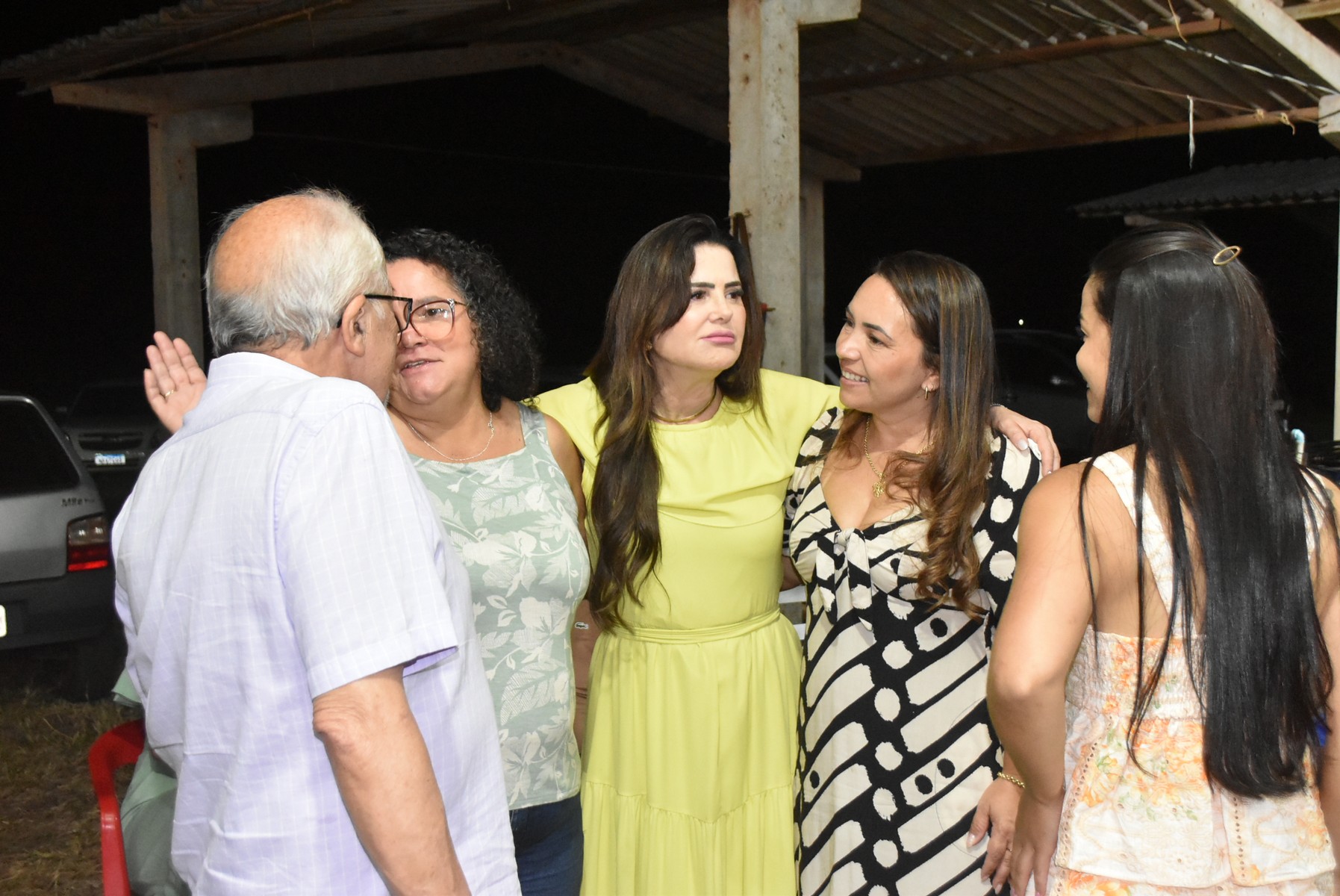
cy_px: 448
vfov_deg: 34.3
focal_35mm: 39
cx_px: 670
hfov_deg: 49.5
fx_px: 1453
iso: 5000
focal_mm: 26
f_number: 5
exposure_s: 1/80
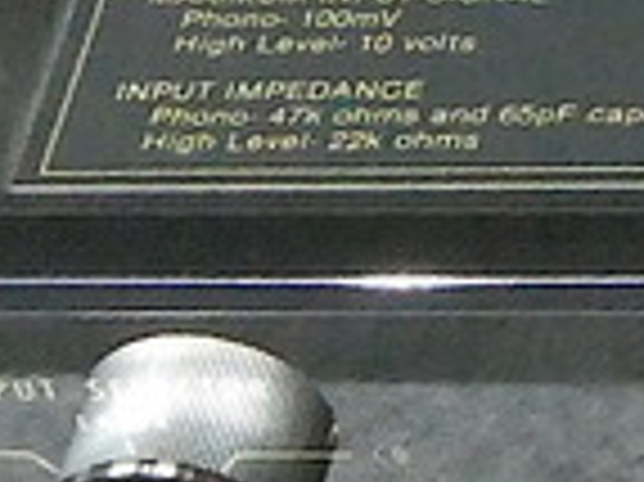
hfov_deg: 7.3
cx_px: 1689
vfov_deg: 5.9
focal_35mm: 248
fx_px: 4610
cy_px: -194
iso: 2000
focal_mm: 6.7
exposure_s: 1/5
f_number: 6.3
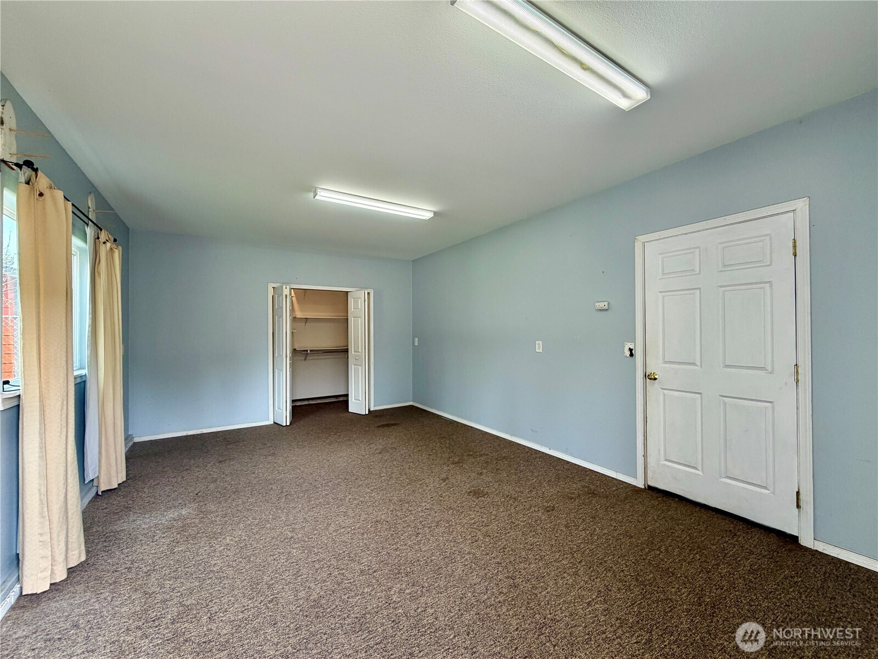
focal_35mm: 14
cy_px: 330
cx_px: 439
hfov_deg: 102.1
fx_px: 355
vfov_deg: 85.7
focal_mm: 2.22
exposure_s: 1/120
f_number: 2.2
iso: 100
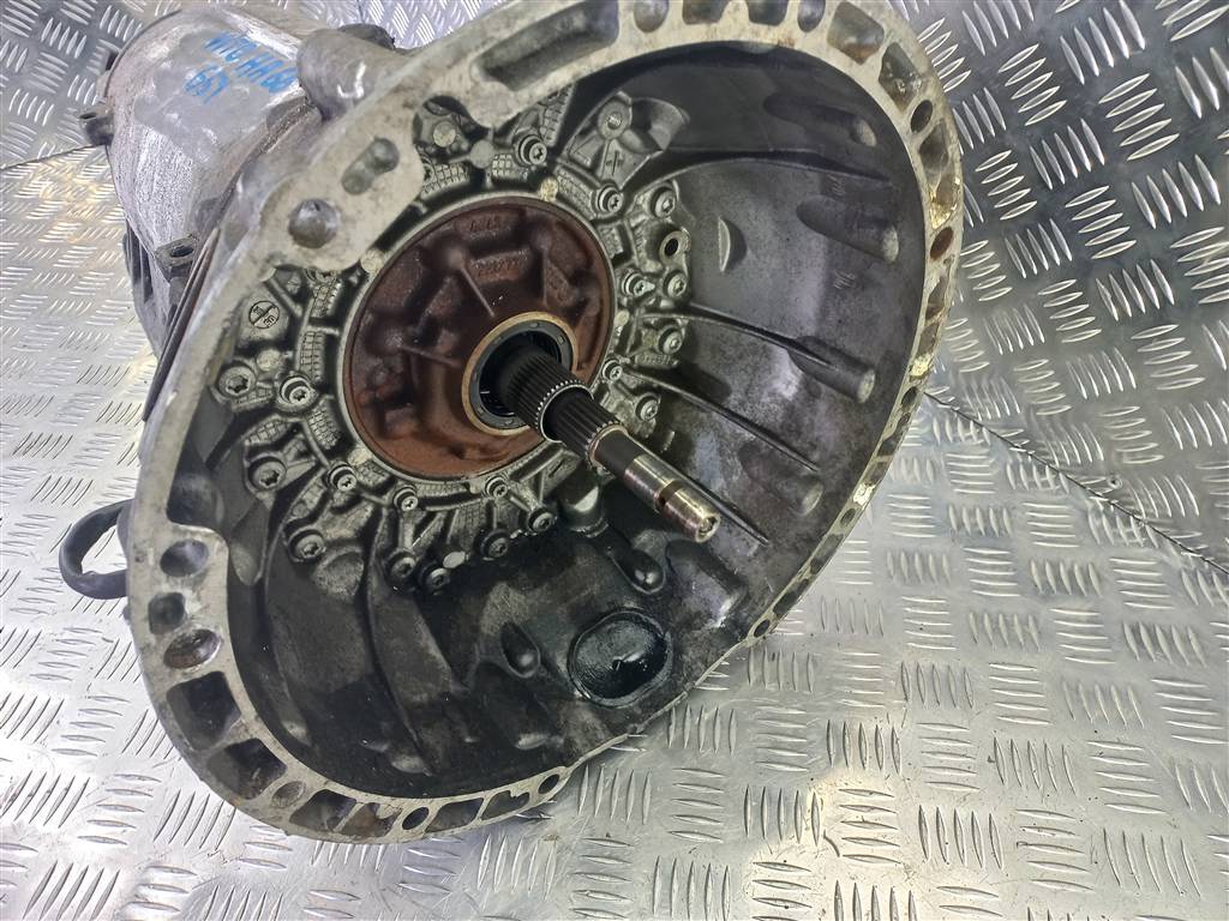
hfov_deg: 69.4
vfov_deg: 54.9
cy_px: 460
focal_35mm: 25
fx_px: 888
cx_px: 614
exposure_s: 1/50
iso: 200
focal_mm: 4.6
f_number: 1.8
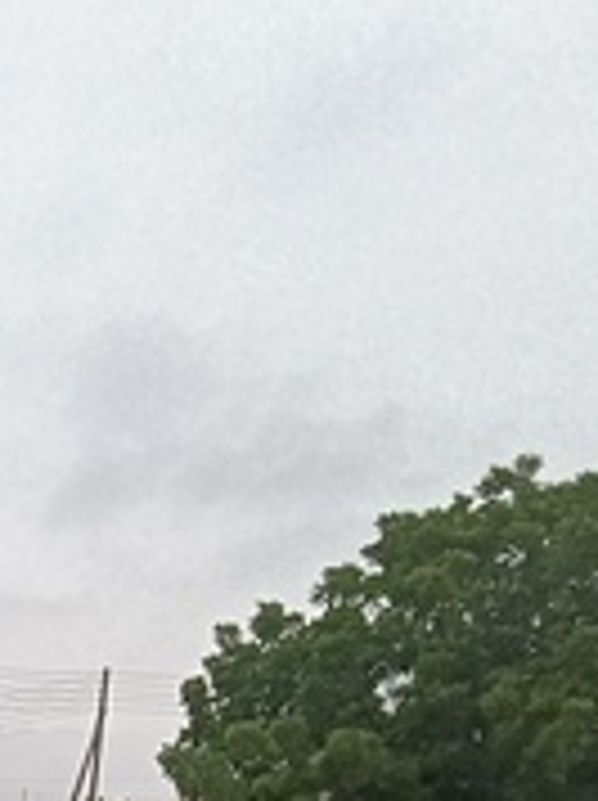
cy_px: 1125
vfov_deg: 27.5
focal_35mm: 54
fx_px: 1247
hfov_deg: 21.6
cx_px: -346
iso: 64
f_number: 2.2
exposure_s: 1/111
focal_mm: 1.68
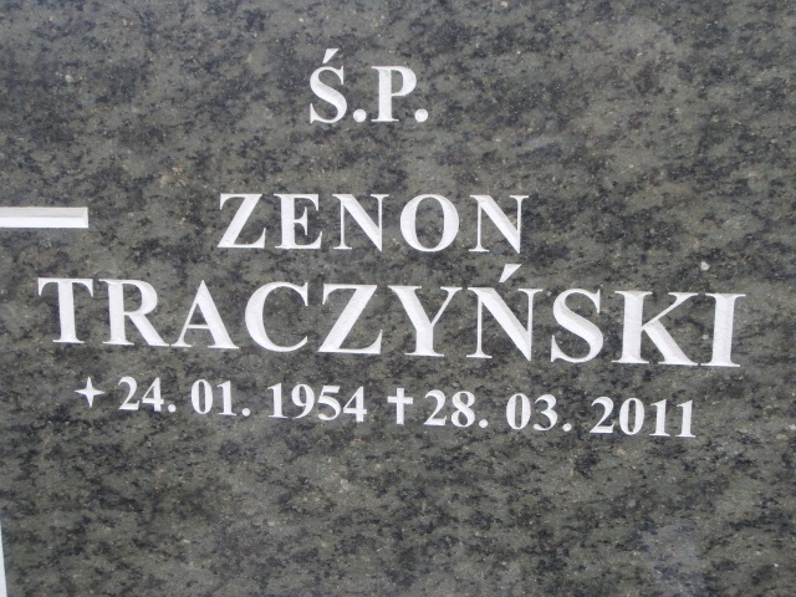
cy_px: 298
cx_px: 398
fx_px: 874
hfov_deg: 49.0
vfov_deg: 37.7
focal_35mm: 38
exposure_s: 1/50
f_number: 3.9
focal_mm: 6.67
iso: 100
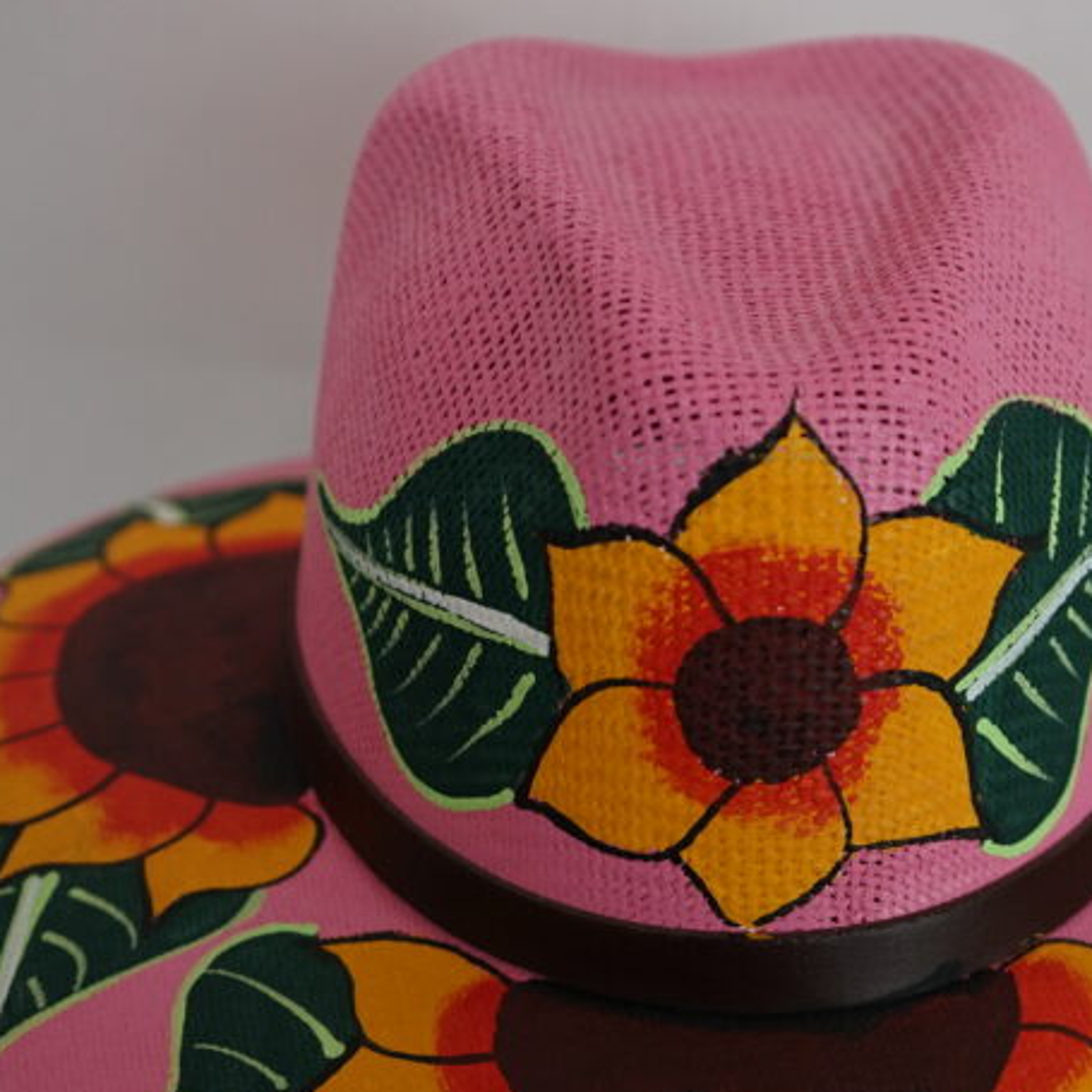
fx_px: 2391
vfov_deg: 25.5
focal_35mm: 67
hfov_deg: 25.6
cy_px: 776
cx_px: 720
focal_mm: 35
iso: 1000
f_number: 4
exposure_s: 1/160
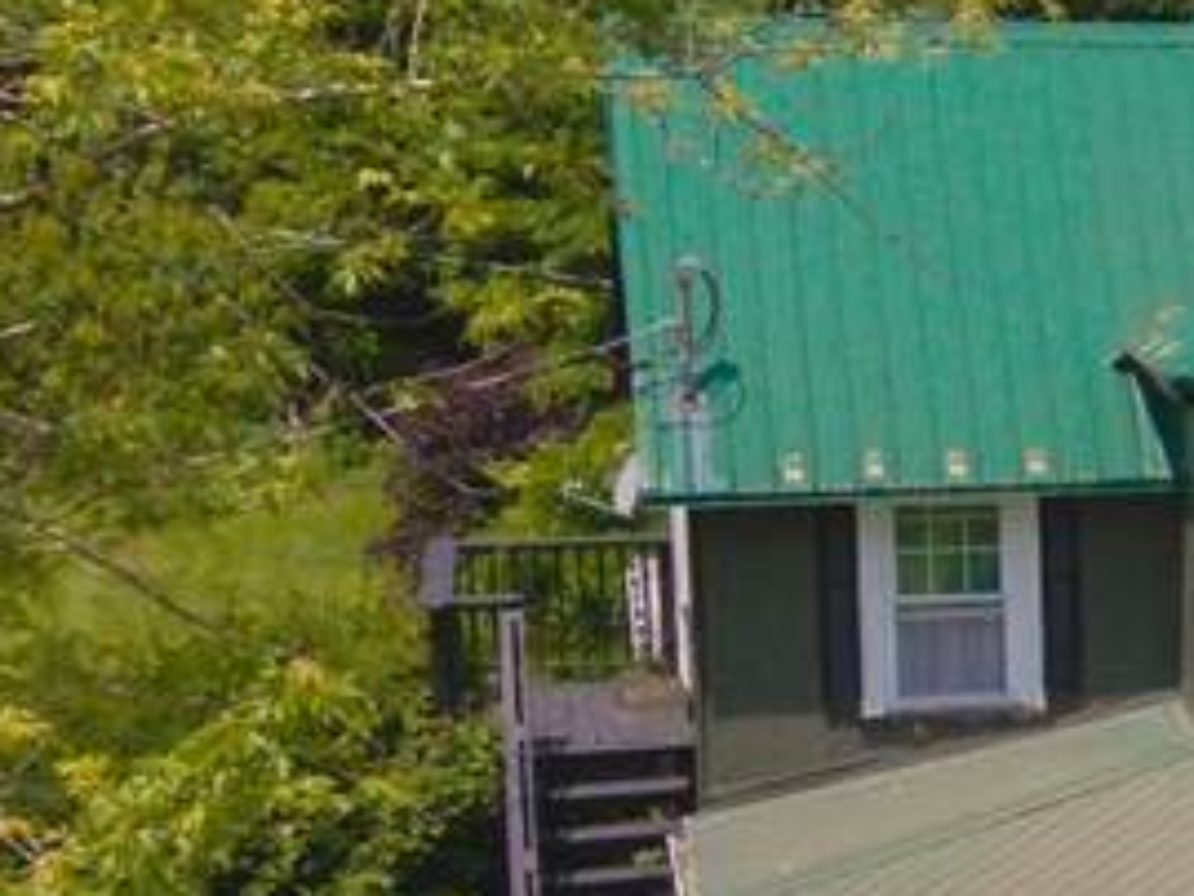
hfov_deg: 16.0
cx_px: 1731
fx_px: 3934
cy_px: 838
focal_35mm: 114
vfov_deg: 12.9
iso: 100
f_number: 2.8
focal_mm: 4.5
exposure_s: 1/500
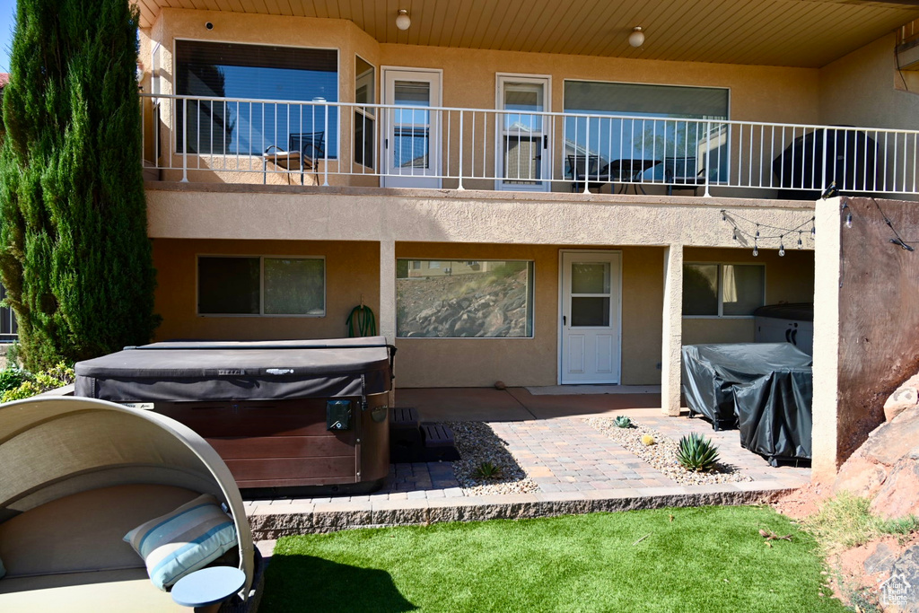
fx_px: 613
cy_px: 306
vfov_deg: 53.1
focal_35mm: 24
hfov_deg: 73.7
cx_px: 460
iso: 100
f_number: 5.6
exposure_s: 1/250
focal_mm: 24
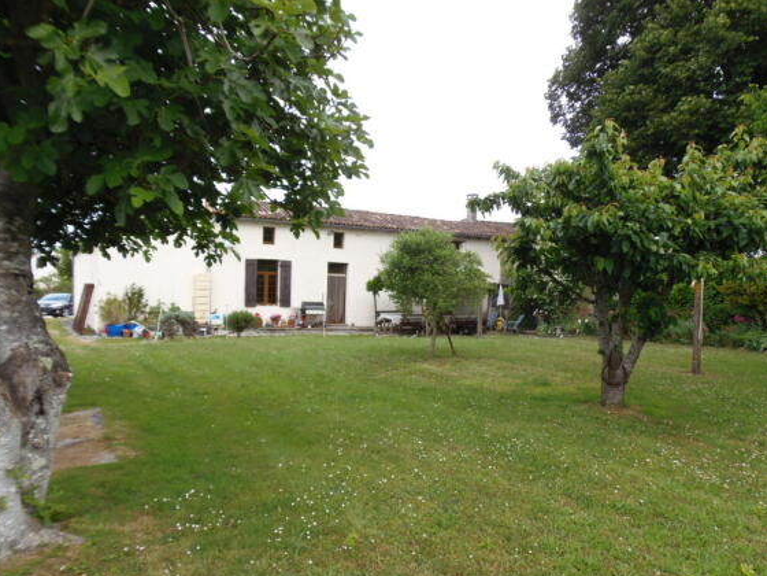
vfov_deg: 54.9
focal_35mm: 25
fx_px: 554
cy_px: 298
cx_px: 372
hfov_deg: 69.4
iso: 64
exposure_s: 1/250
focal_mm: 4.3
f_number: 2.9
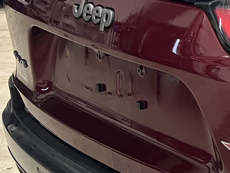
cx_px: 436
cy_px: 85
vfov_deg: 12.7
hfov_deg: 14.4
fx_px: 777
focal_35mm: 117
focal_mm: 5.7
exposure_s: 1/60
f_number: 1.5
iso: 250
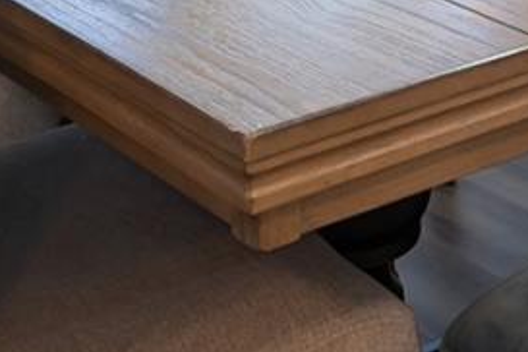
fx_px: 1760
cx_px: 259
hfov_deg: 17.1
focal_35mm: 120
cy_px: -571
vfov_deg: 9.7
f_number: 8
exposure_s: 1/2.5
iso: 400
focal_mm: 16
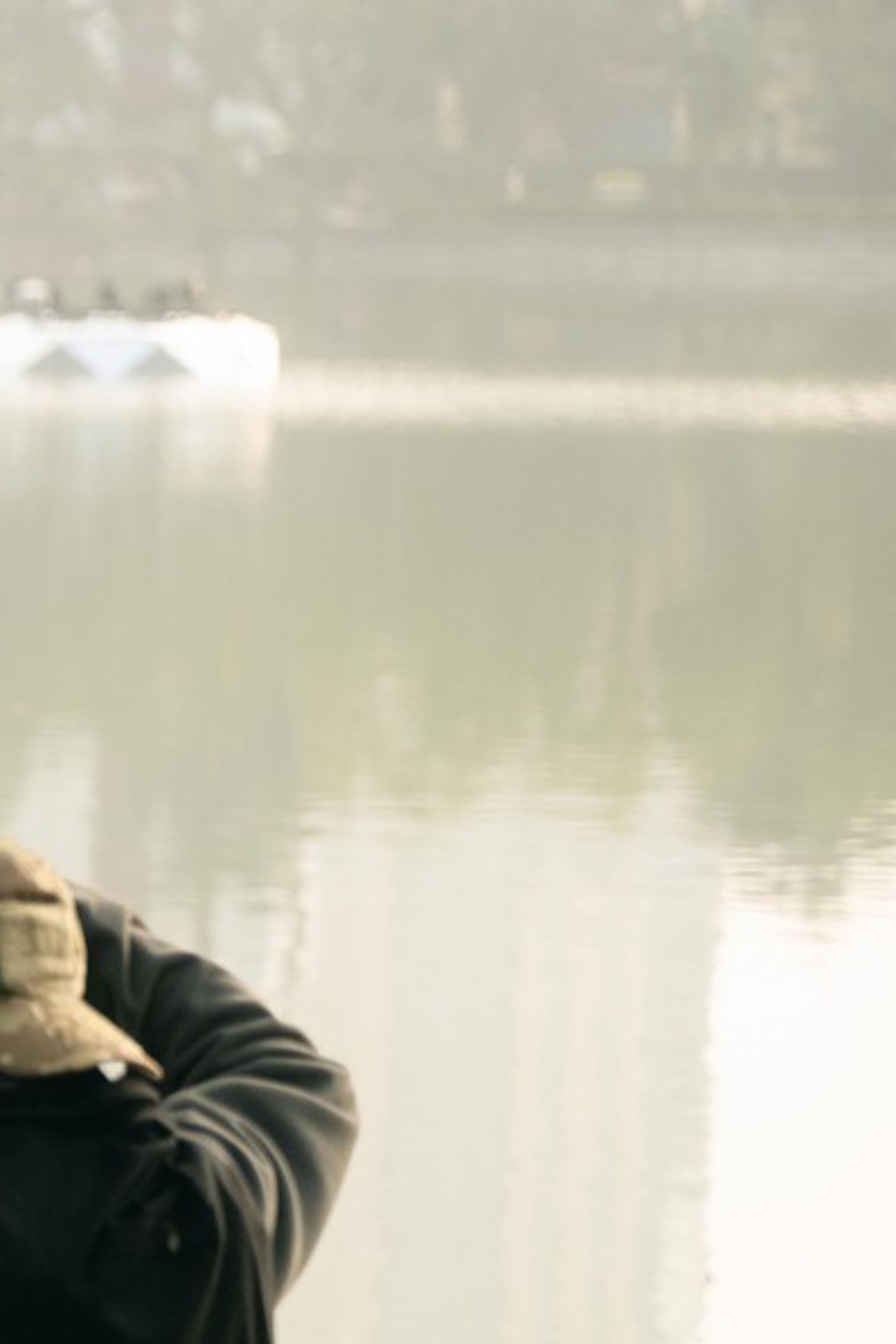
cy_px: 921
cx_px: -1238
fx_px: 8250
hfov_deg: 6.0
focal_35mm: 221
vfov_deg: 9.3
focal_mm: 66
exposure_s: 1/500
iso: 320
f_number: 2.8
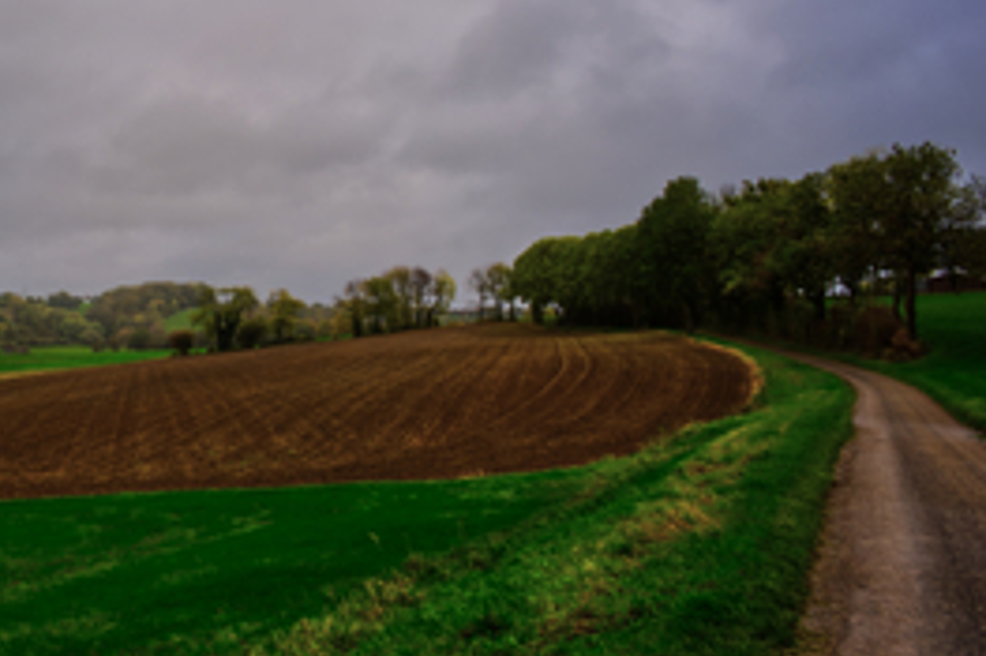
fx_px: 1150
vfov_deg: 31.7
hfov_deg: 43.9
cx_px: 180
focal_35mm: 42
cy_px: 240
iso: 200
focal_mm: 24
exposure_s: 1/25
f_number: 22
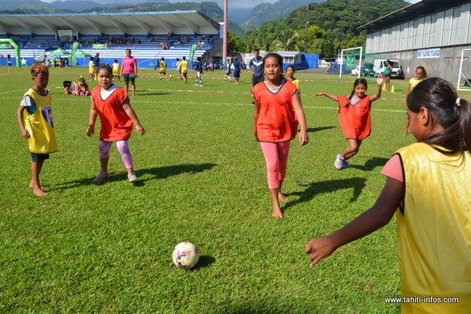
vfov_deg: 40.0
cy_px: 157
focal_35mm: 33
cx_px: 236
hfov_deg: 57.2
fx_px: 432
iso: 100
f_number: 8
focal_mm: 22
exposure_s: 1/250
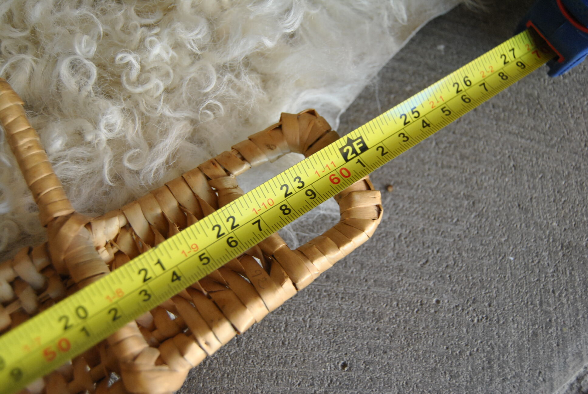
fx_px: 638
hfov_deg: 49.5
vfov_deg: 34.3
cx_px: 294
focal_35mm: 39
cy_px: 197
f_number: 4
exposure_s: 1/30
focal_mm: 26
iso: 450
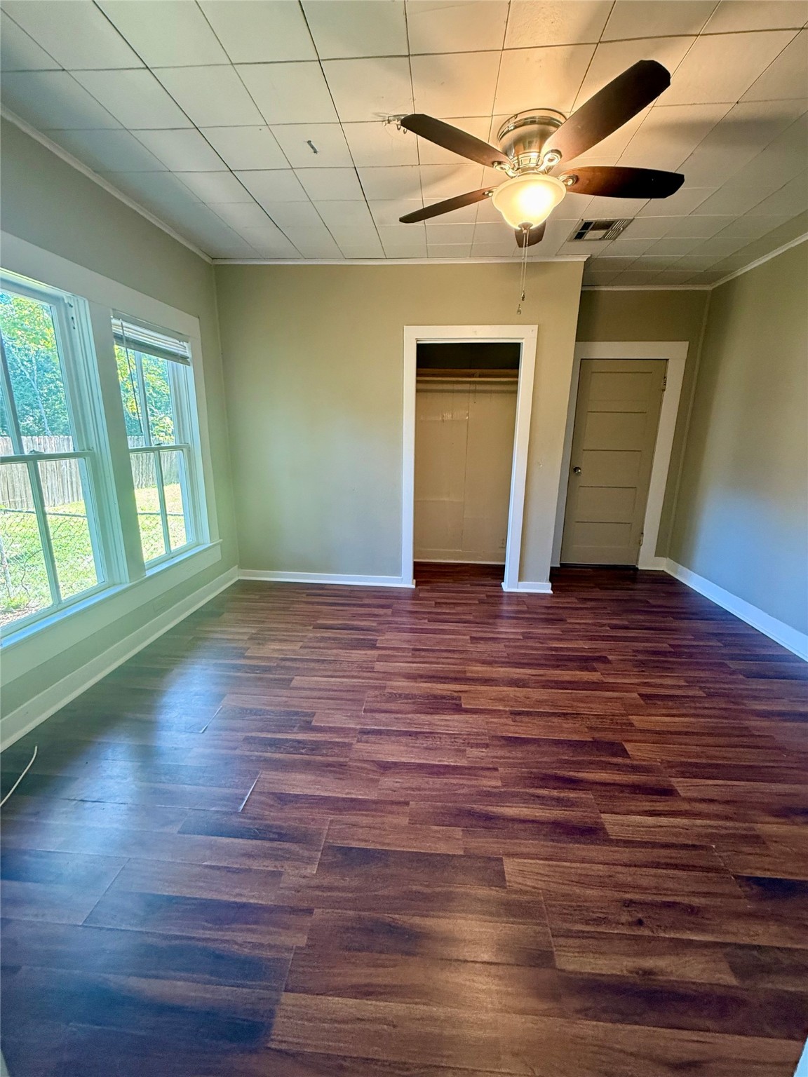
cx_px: 404
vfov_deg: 102.1
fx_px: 436
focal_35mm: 14
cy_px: 538
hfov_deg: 85.7
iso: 400
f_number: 2.2
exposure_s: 1/60
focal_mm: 2.22
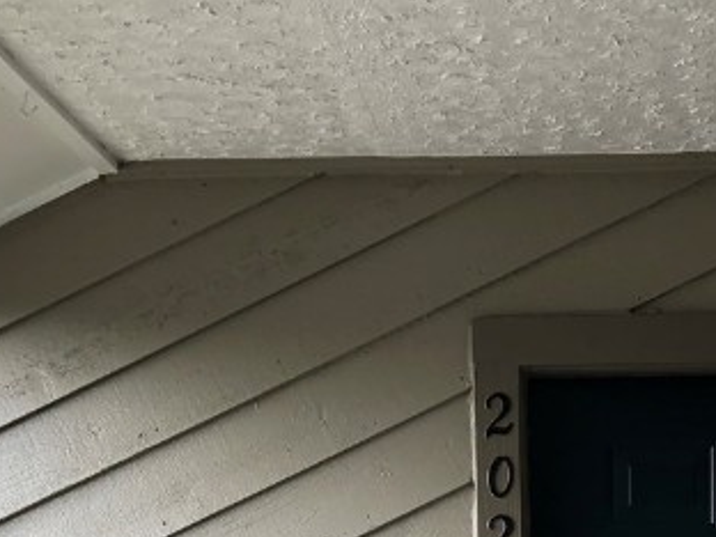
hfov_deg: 21.1
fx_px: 1903
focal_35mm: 92
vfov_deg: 15.0
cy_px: 785
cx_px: 574
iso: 25
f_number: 1.8
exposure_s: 1/120
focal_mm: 3.99
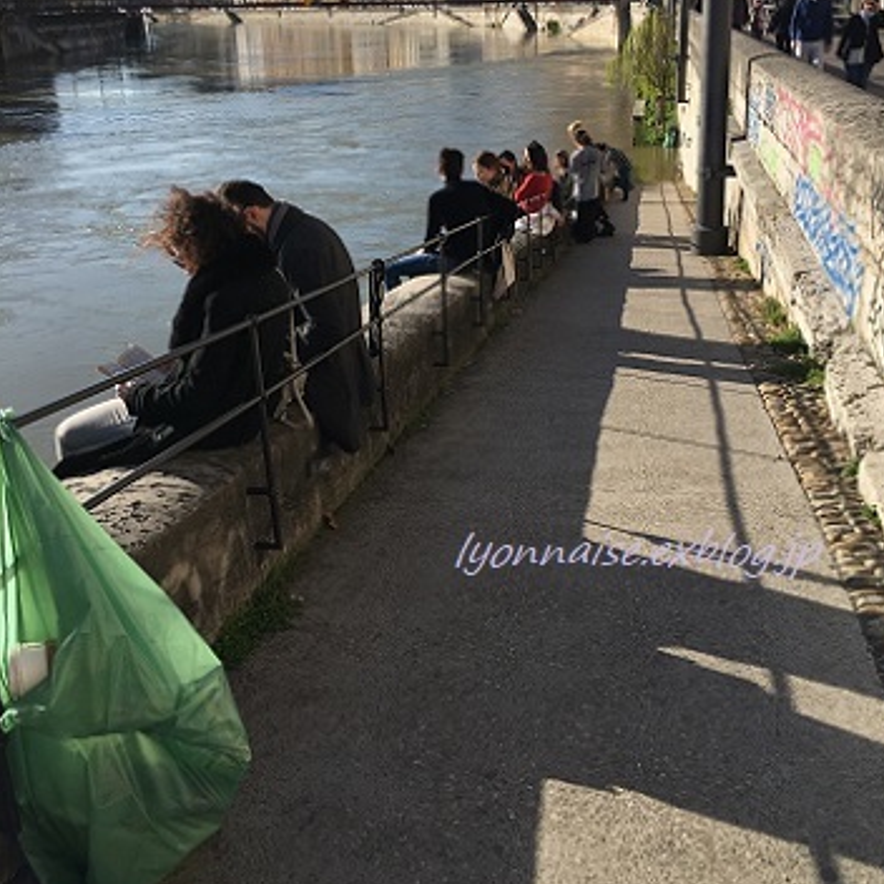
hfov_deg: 47.2
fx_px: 1011
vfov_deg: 46.6
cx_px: 451
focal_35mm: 35
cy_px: 310
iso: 32
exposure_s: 1/1721
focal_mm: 4.15
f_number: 2.2
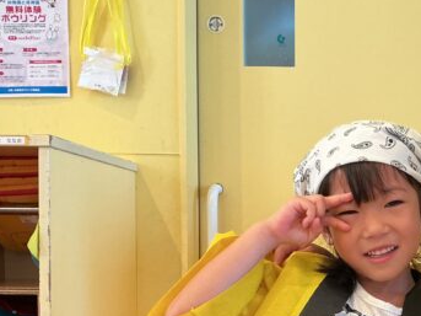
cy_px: 290
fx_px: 790
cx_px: 425
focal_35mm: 65
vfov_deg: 22.0
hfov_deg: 28.0
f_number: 1.8
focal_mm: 3
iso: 80
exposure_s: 1/60
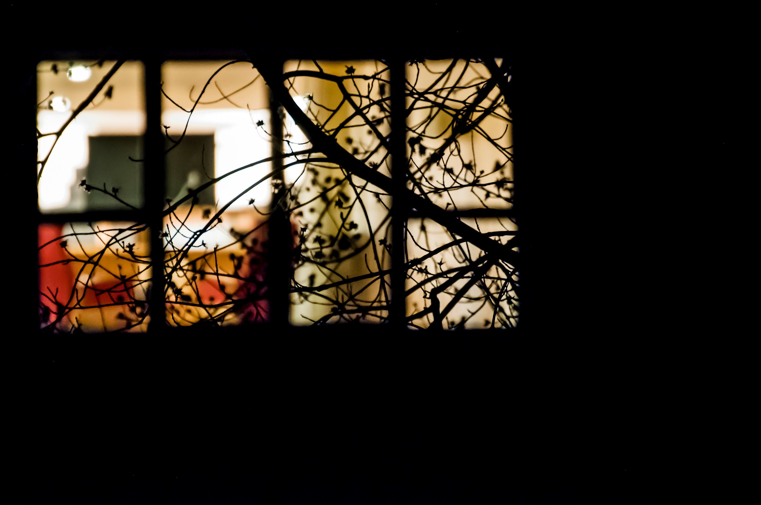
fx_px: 7599
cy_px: 252
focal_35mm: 360
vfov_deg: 3.8
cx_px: 380
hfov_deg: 5.7
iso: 3200
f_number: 5.6
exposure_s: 1/20
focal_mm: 240
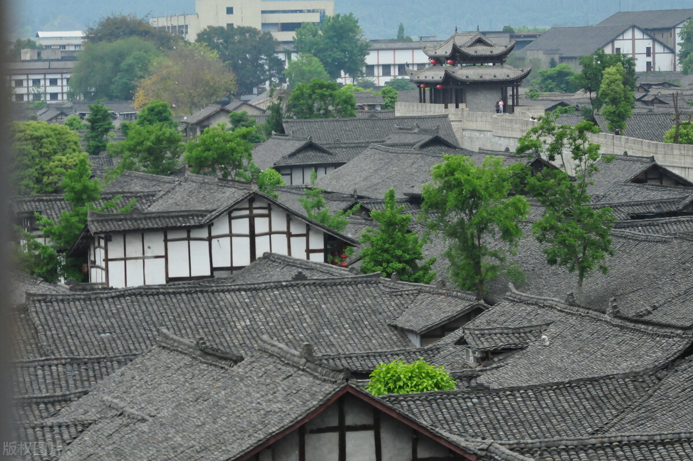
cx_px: 346
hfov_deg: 14.9
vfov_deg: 9.9
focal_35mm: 138
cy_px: 230
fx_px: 2654
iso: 1000
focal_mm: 92
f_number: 2.8
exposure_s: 1/8000
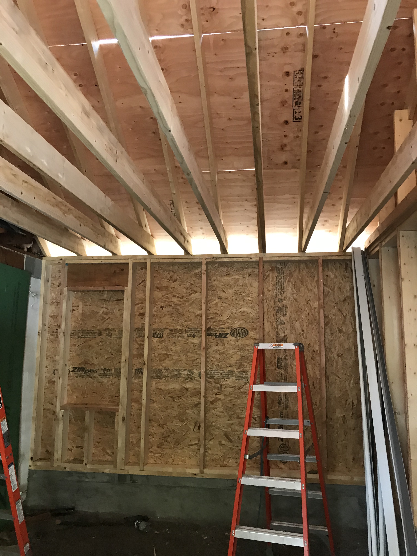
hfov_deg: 49.7
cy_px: 278
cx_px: 208
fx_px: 450
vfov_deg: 63.4
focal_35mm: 28
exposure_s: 1/15
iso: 64
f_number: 1.8
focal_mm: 3.99
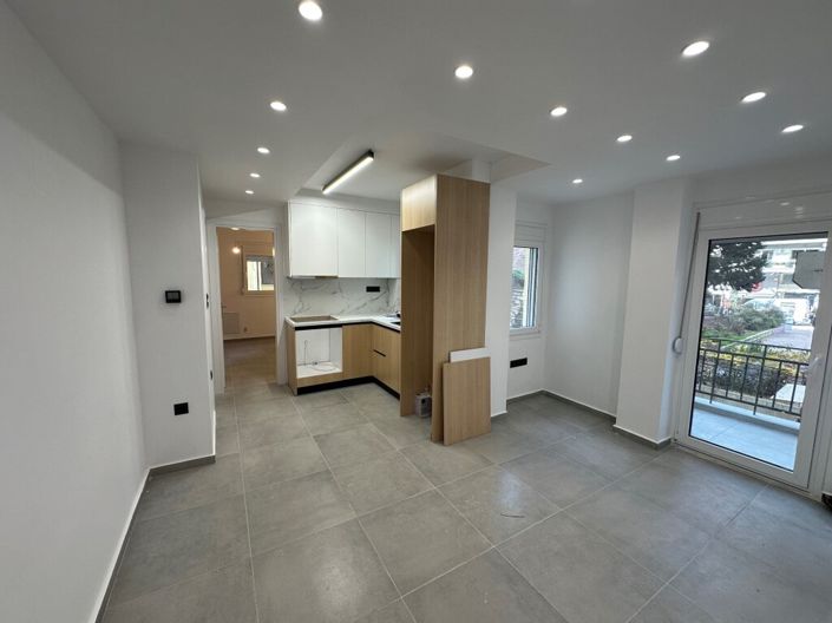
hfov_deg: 102.1
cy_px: 312
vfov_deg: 85.6
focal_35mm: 14
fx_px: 336
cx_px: 416
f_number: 2.2
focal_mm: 2.22
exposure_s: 1/100
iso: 80
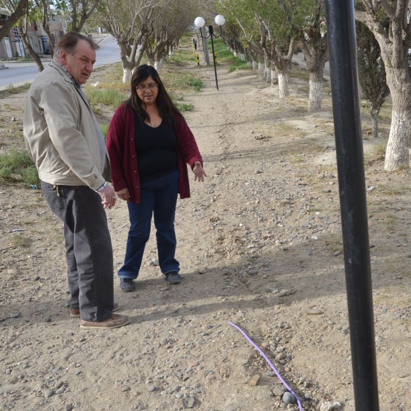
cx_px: 295
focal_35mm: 47
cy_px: 229
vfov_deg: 36.0
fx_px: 631
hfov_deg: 35.5
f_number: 9
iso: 400
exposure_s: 1/320
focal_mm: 22
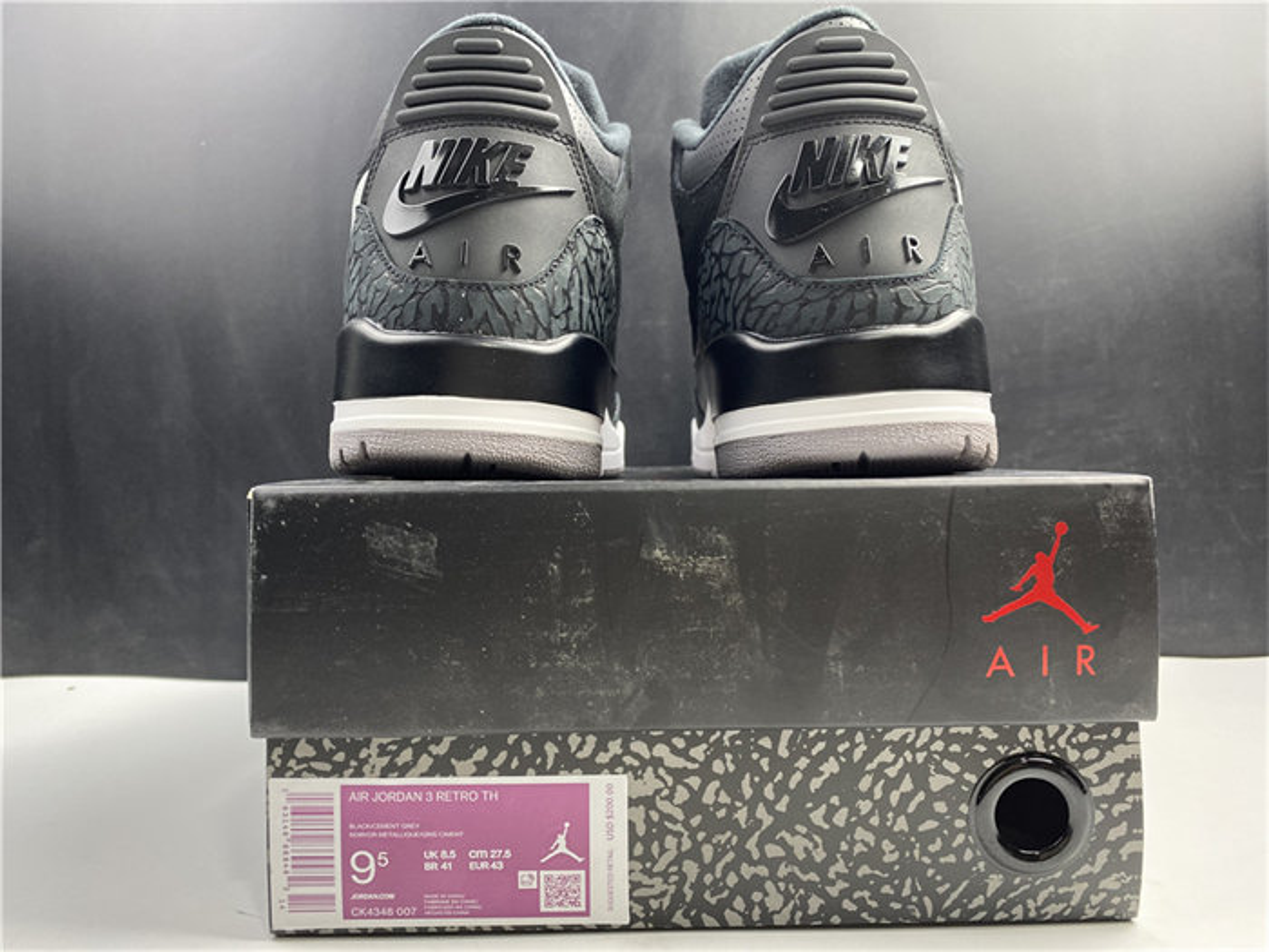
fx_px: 953
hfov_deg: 67.3
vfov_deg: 53.1
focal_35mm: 26
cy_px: 476
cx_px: 634
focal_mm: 4.25
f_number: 1.8
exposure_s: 1/50
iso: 125
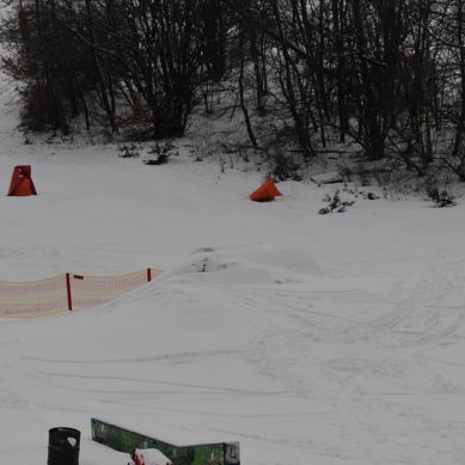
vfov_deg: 7.6
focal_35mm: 229
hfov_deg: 7.6
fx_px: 3480
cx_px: 549
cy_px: 332
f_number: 6.3
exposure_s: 1/160
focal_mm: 70
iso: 200
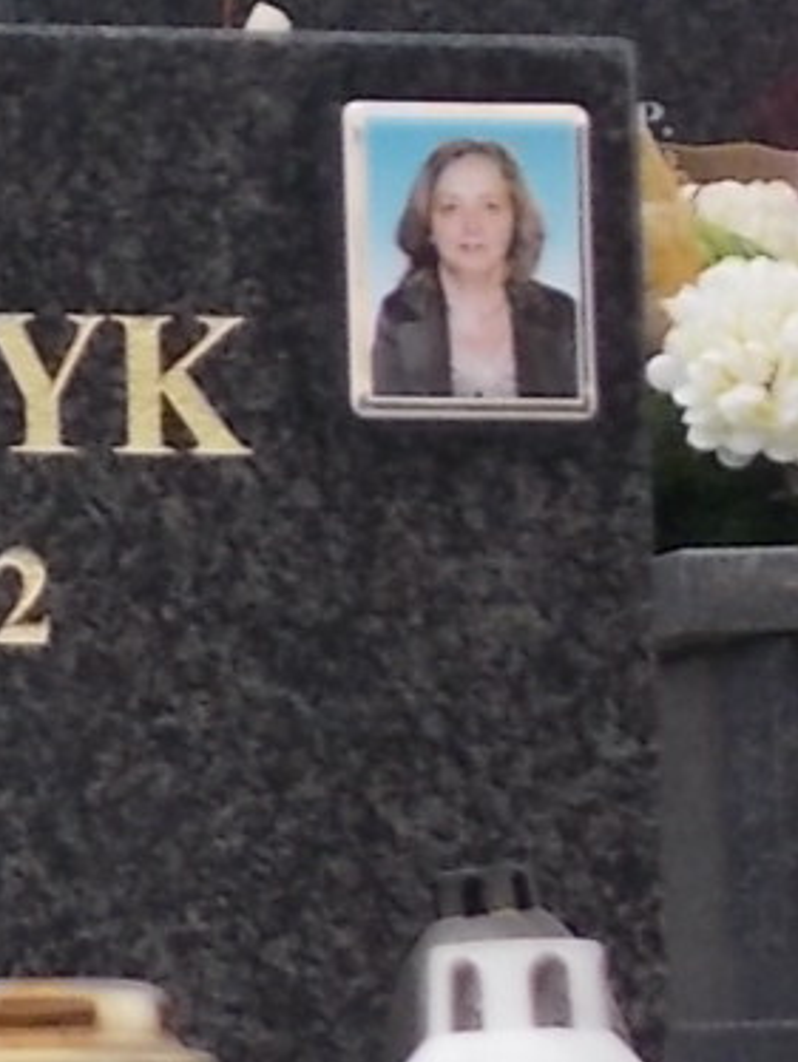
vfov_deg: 4.7
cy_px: 153
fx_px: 12987
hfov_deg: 3.5
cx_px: -699
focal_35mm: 423
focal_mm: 17.6
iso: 125
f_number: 5.5
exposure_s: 1/60
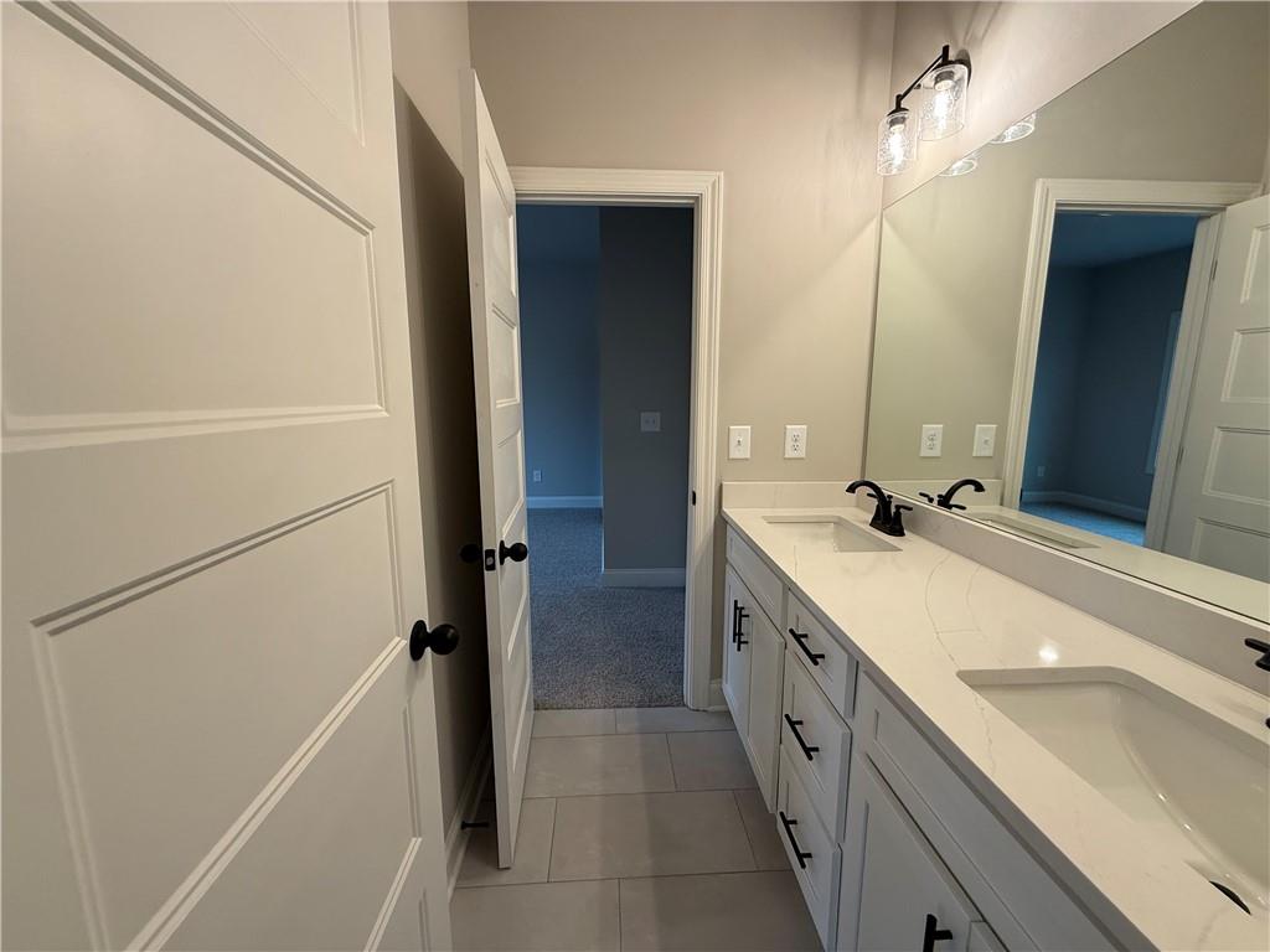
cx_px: 635
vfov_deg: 85.7
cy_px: 476
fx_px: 514
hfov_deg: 102.1
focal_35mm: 14
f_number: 2.2
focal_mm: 2.22
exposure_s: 1/120
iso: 200
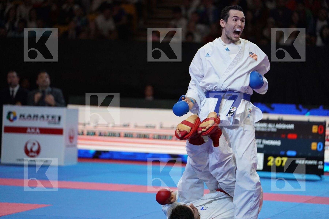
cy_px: 110
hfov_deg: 14.7
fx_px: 1279
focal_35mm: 140
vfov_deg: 9.8
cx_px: 164
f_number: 2.8
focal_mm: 140
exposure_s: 1/1000
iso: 4000
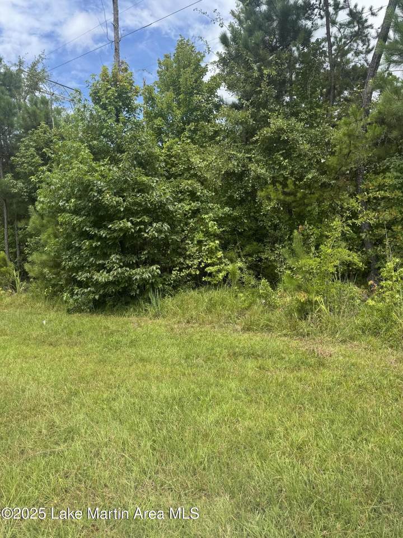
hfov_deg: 56.8
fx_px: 373
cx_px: 202
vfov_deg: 71.6
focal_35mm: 24
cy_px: 269
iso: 80
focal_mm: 6.76
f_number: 1.78
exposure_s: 1/2331
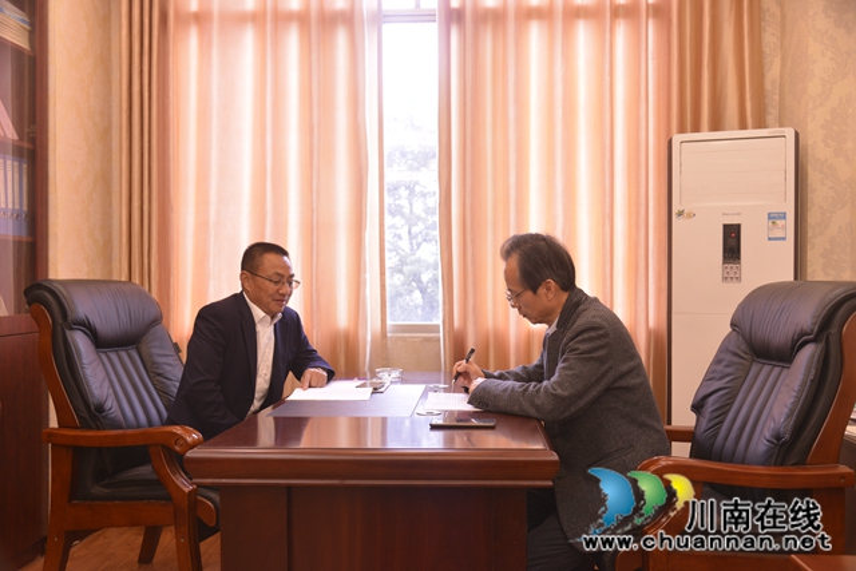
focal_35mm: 31
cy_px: 286
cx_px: 428
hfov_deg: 60.3
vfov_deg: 42.3
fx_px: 737
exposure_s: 1/50
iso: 800
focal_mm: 31
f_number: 4.5
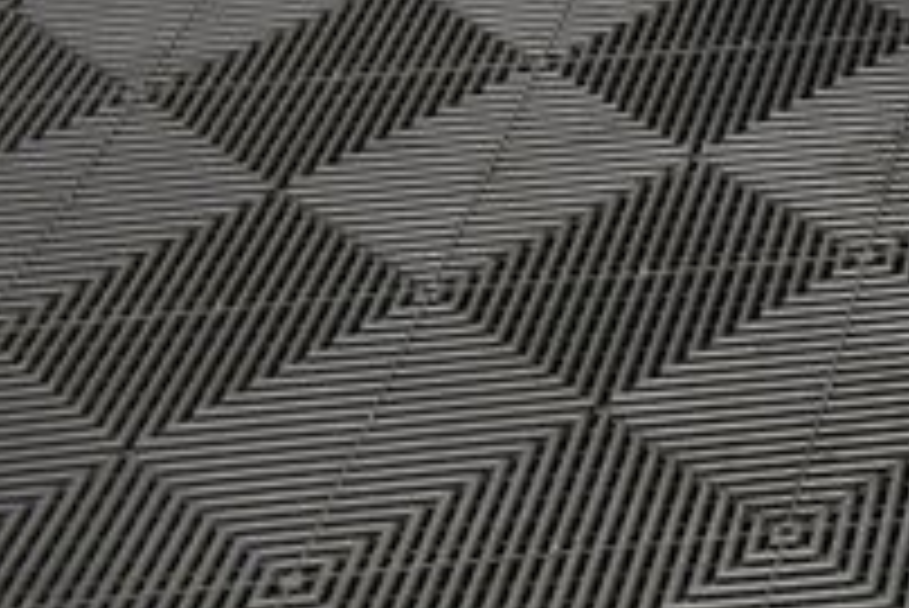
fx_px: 3462
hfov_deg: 11.8
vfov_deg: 8.9
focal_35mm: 137
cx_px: 2277
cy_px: -921
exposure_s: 1/250
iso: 1250
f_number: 5.6
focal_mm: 18
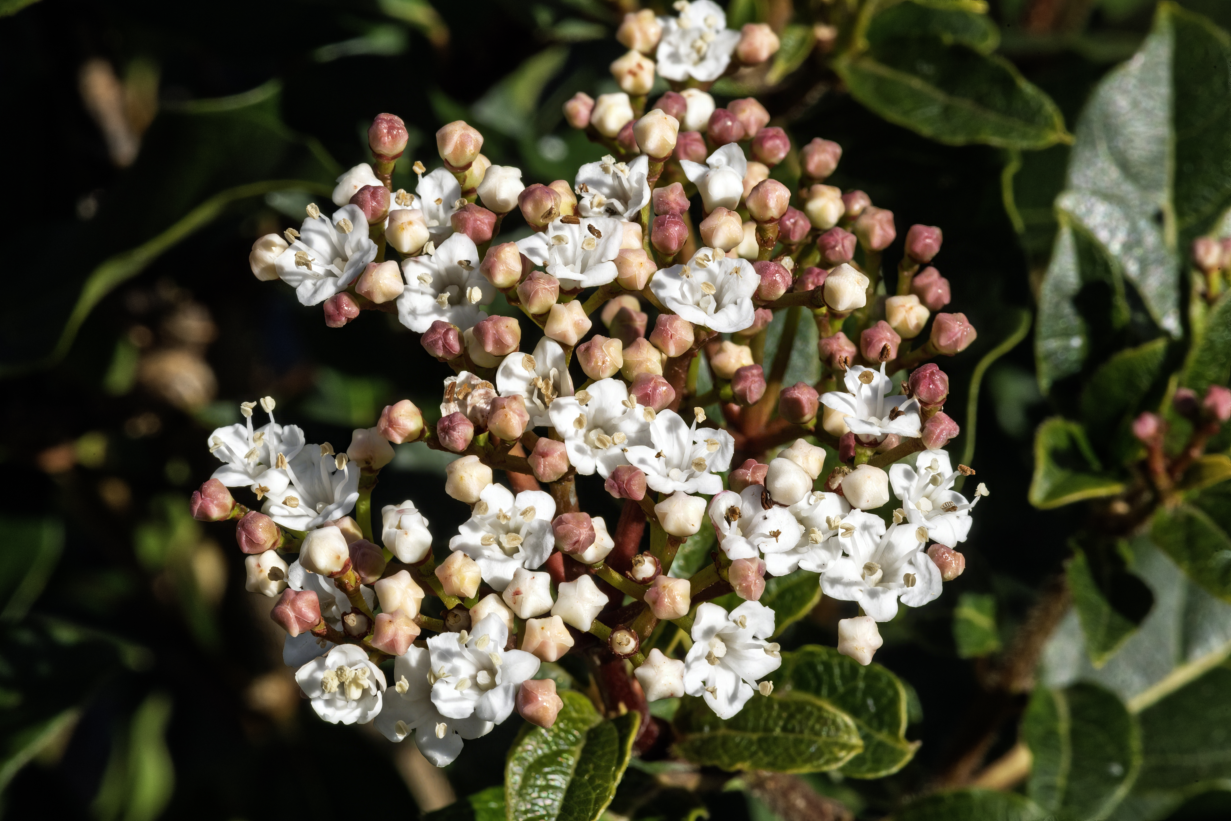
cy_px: 410
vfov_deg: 13.0
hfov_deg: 19.5
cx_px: 616
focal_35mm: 105
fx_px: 3590
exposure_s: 1/125
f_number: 40
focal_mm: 105
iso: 400
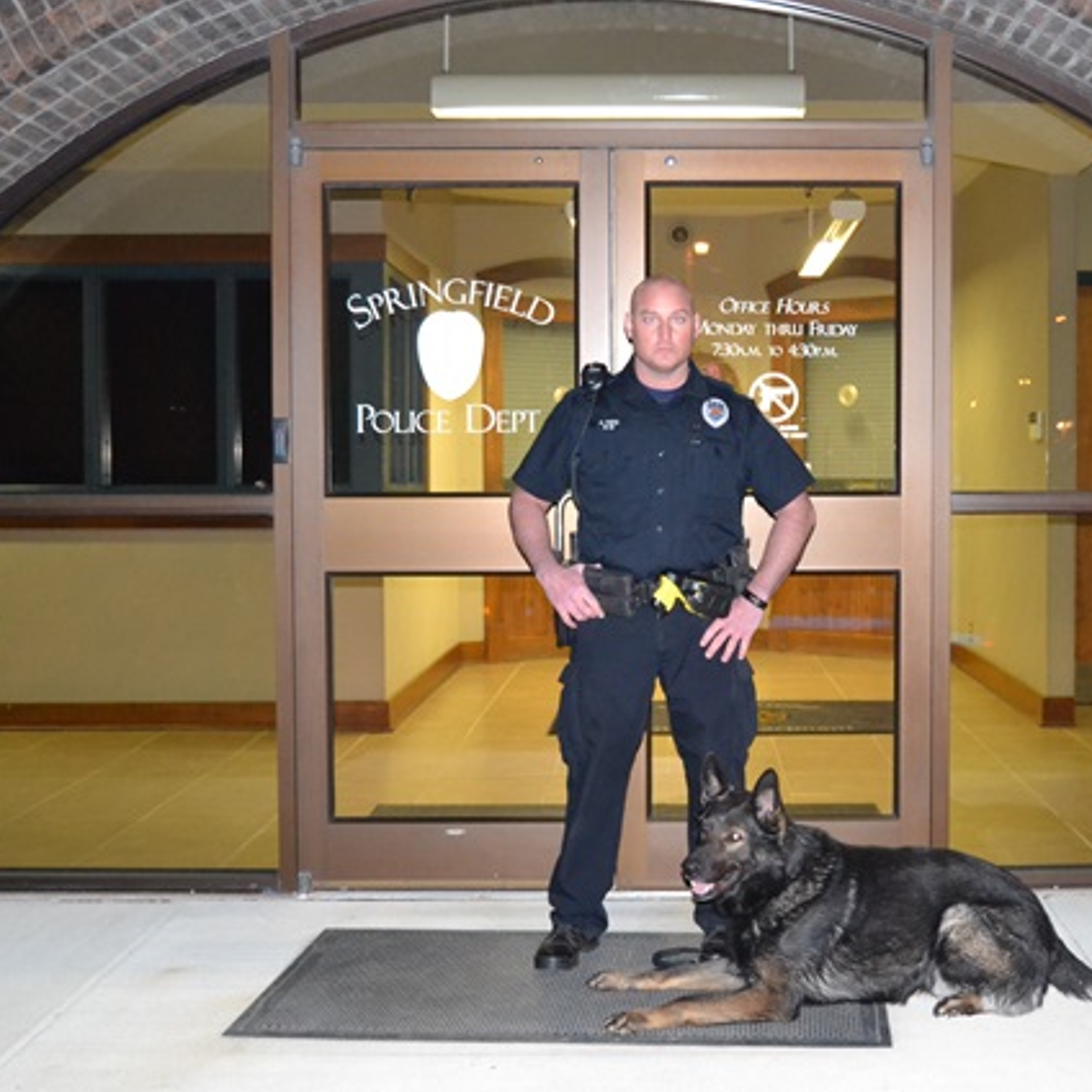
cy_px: 547
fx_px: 1785
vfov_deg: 34.0
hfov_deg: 33.8
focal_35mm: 50
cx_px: 706
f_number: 4
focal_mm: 26
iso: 3200
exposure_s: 1/60
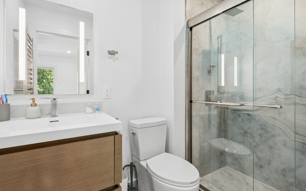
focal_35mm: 16
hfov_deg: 97.8
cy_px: 102
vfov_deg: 71.2
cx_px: 159
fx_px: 133
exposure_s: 1
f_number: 11
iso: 100
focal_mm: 10
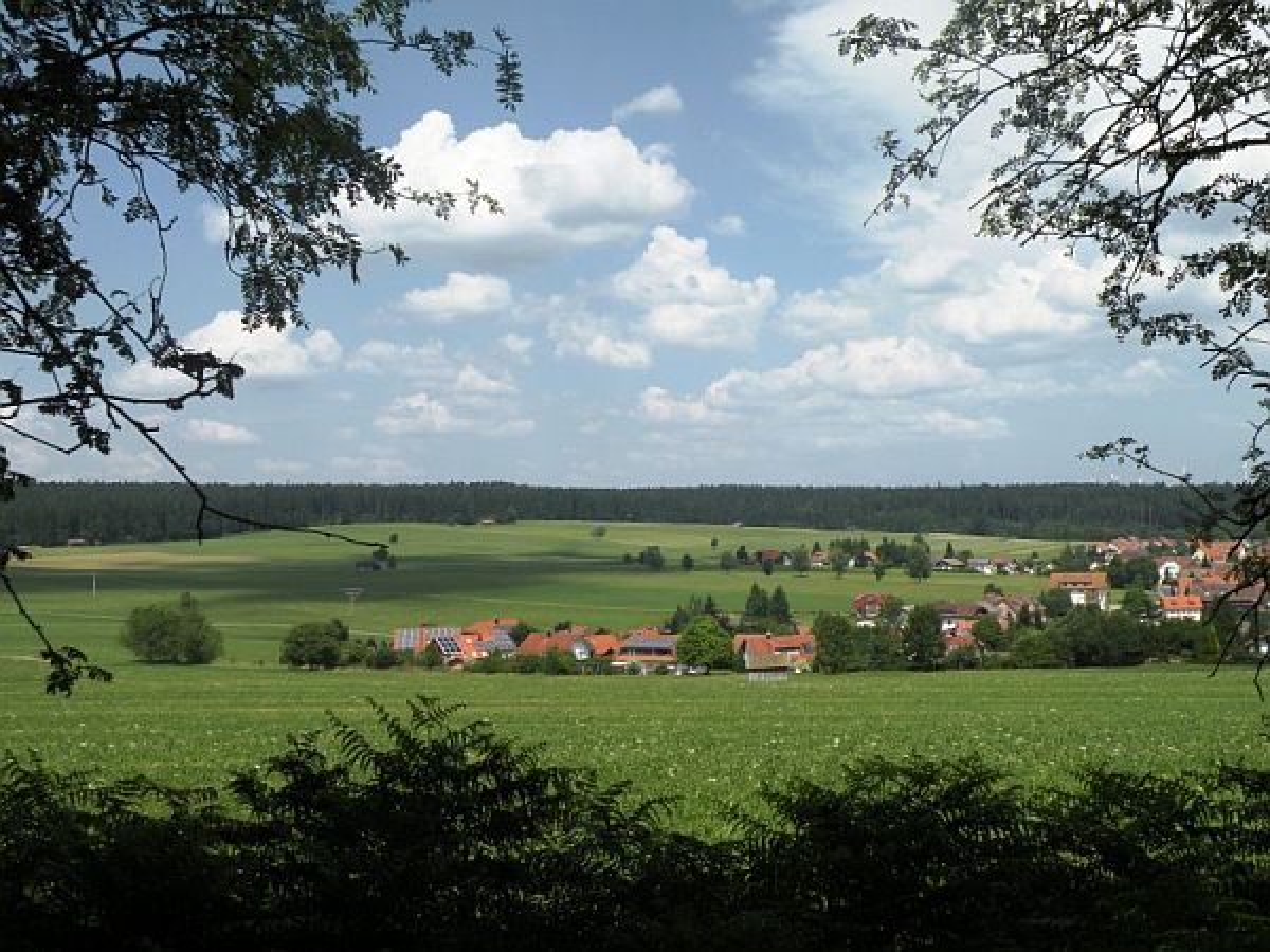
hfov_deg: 44.8
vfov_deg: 34.3
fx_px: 1541
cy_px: 476
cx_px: 635
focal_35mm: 42
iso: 64
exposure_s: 1/331
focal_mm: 7.4
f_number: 6.3
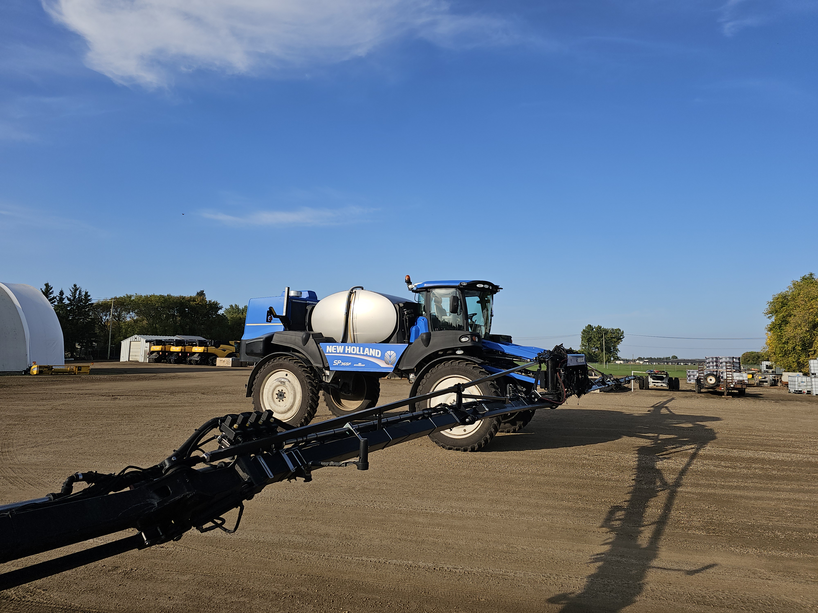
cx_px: 409
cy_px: 306
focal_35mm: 23
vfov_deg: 58.9
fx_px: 544
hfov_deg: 73.9
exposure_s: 1/900
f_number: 1.7
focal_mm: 6.3
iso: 10
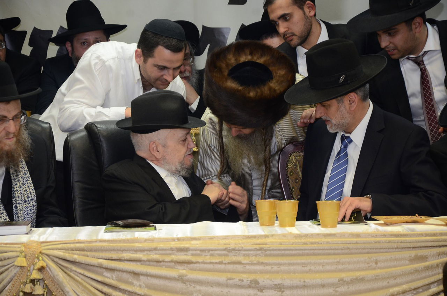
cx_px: 224
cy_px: 148
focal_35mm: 158
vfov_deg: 8.7
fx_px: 1952
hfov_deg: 13.1
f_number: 5.6
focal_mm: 105
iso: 800
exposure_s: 1/80
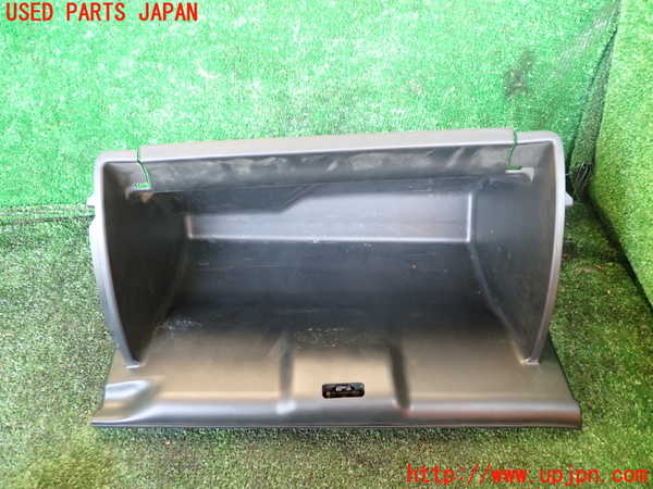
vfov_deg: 46.8
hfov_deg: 60.0
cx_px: 326
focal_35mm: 30
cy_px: 244
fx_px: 566
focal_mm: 5.4
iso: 500
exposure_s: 1/30
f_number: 2.3
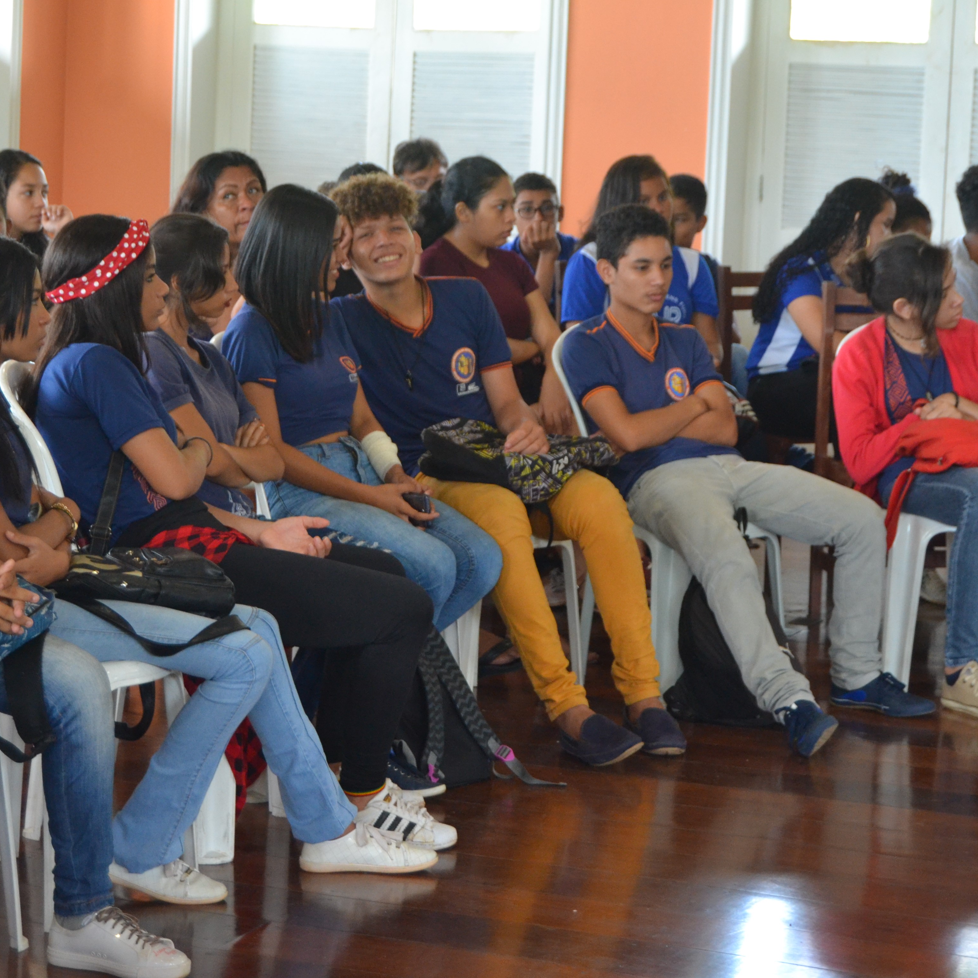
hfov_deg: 18.9
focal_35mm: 92
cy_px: 490
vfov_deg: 18.9
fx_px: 2941
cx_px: 407
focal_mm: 48
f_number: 5.3
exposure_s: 1/60
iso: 1400
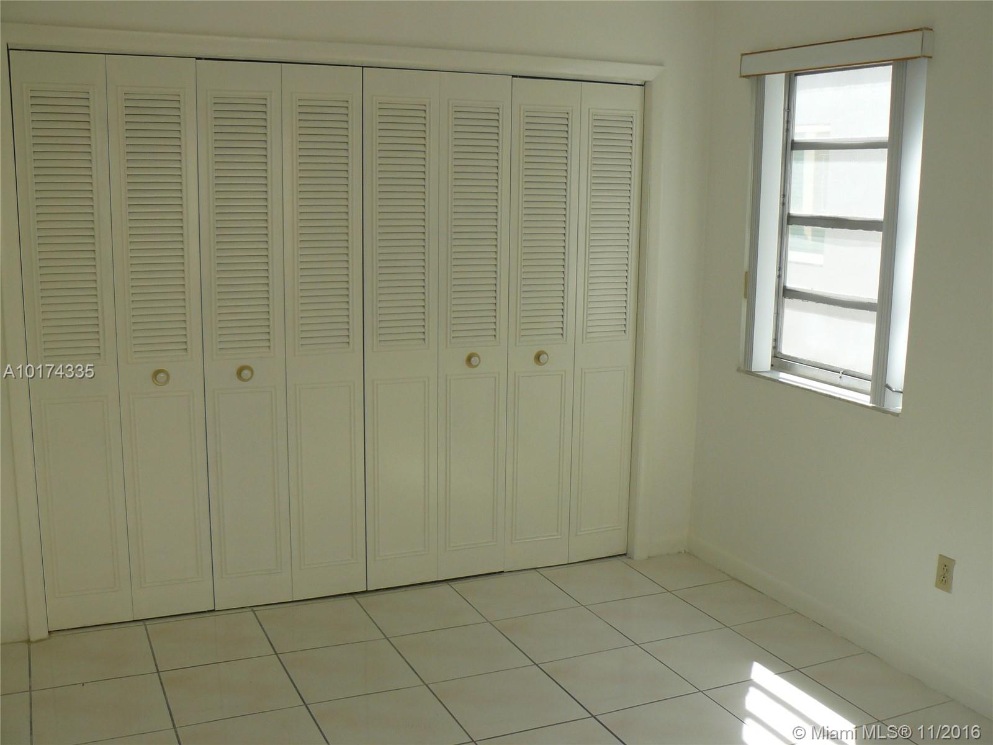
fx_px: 1033
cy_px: 372
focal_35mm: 36
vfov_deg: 39.7
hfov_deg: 51.4
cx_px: 496
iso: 100
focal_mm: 6
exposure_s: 1/125
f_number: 3.6
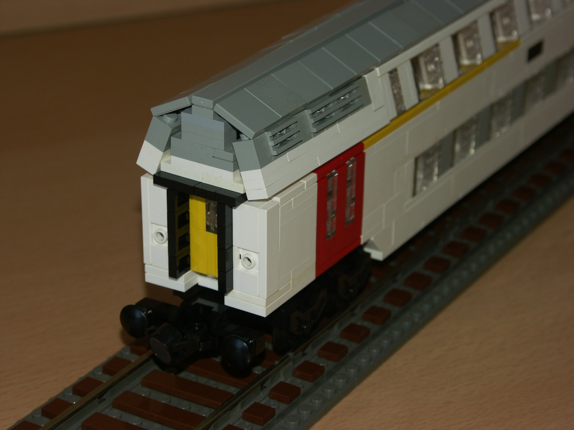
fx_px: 1774
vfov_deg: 13.8
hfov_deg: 18.4
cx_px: 287
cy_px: 215
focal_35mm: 107
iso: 100
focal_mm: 27.35
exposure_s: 1/100
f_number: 3.5
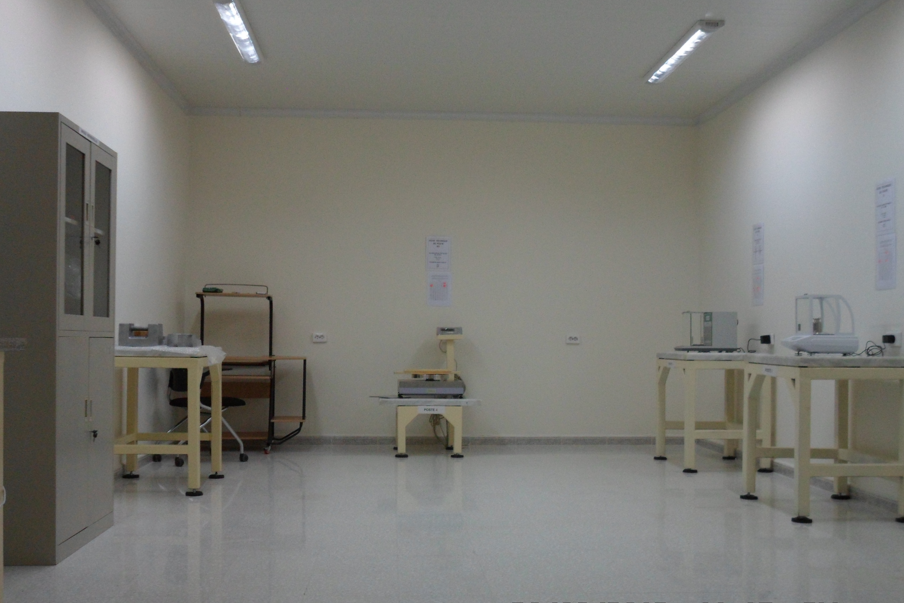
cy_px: 341
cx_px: 449
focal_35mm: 38
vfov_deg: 35.0
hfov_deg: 50.7
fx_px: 954
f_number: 3.8
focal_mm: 6.6
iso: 240
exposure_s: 1/45
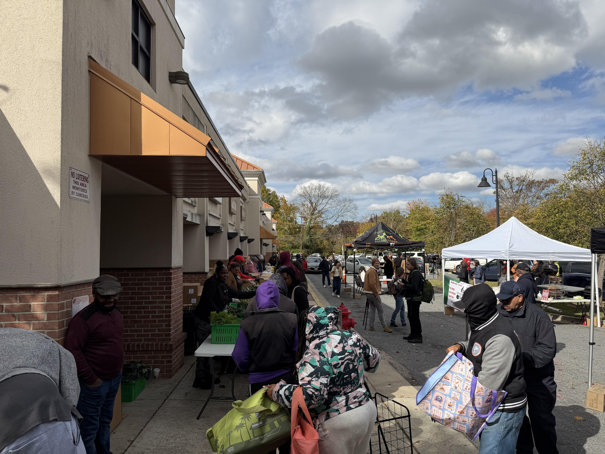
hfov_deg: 71.6
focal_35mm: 24
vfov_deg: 56.8
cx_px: 302
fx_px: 419
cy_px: 227
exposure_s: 1/6711
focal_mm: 6.76
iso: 80
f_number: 1.78
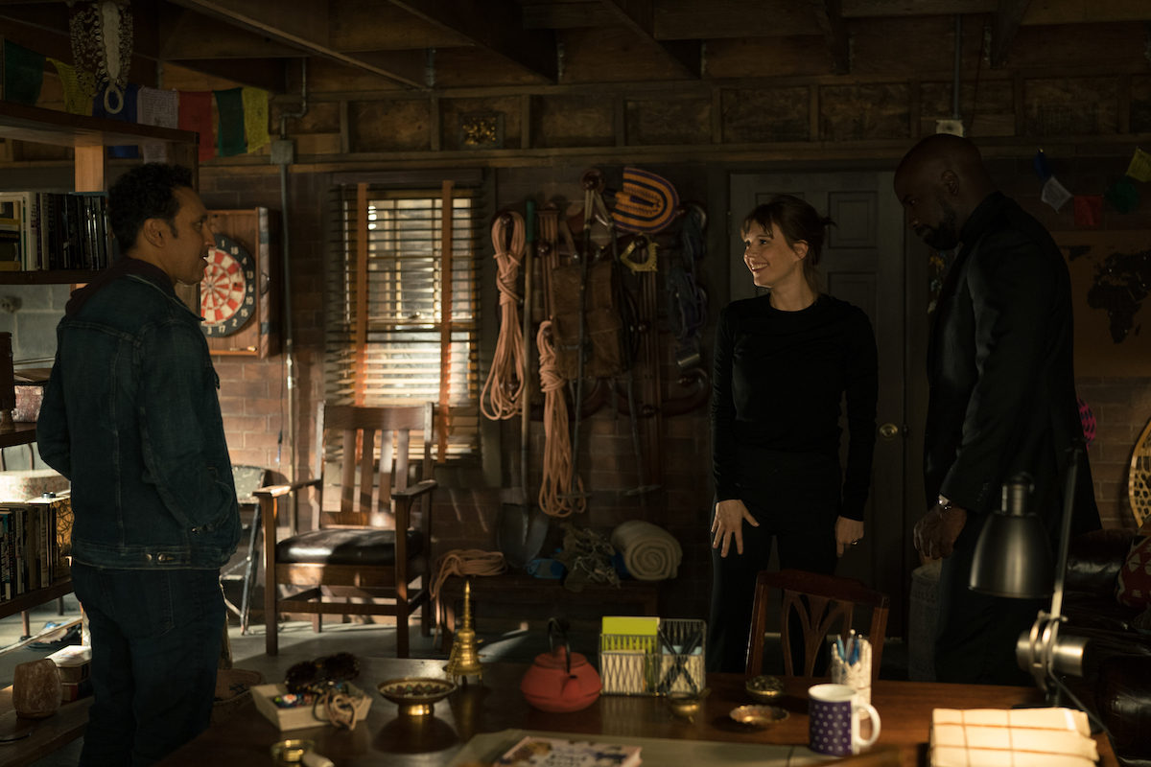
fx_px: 1598
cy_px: 384
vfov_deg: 27.0
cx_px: 576
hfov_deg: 39.6
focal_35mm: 50
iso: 2500
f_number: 2.2
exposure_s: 1/125
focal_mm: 50
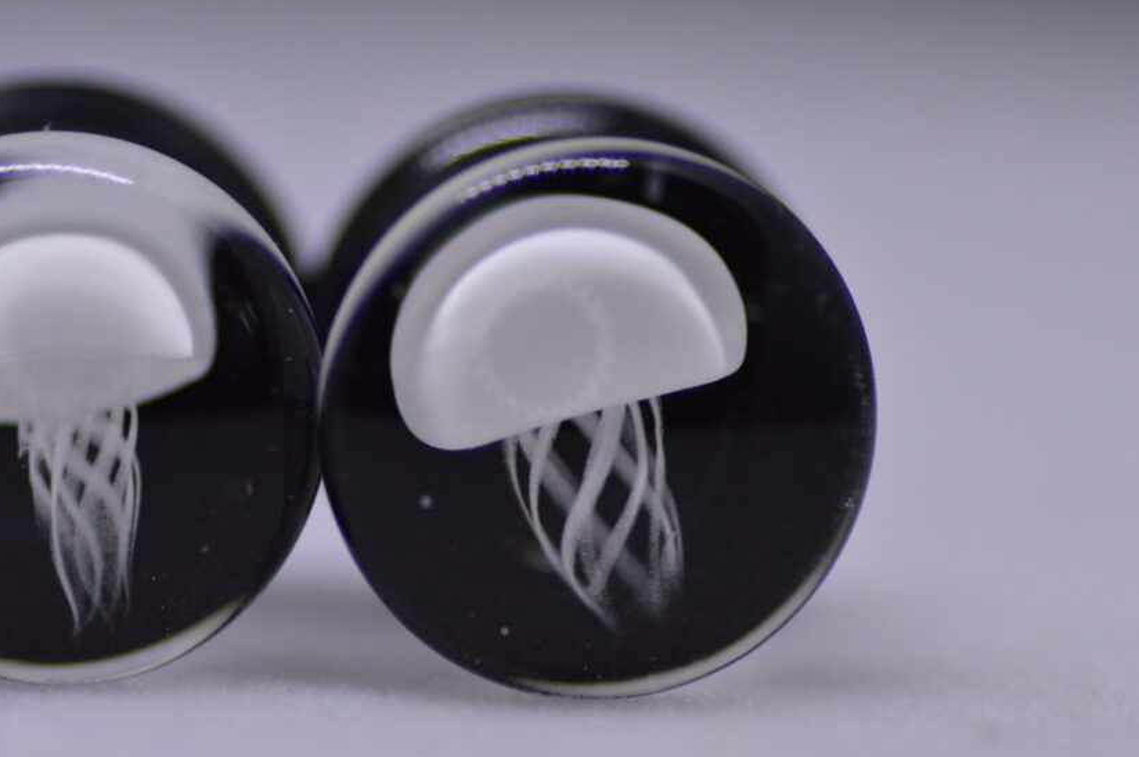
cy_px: 325
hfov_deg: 12.2
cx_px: 439
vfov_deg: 8.2
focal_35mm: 168
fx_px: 5310
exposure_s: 1/800
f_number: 4.5
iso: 1600
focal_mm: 90
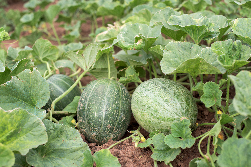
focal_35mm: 50
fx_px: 349
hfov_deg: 39.6
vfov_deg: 27.0
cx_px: 126
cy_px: 84
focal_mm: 50
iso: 200
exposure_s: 1/320
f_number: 4.5
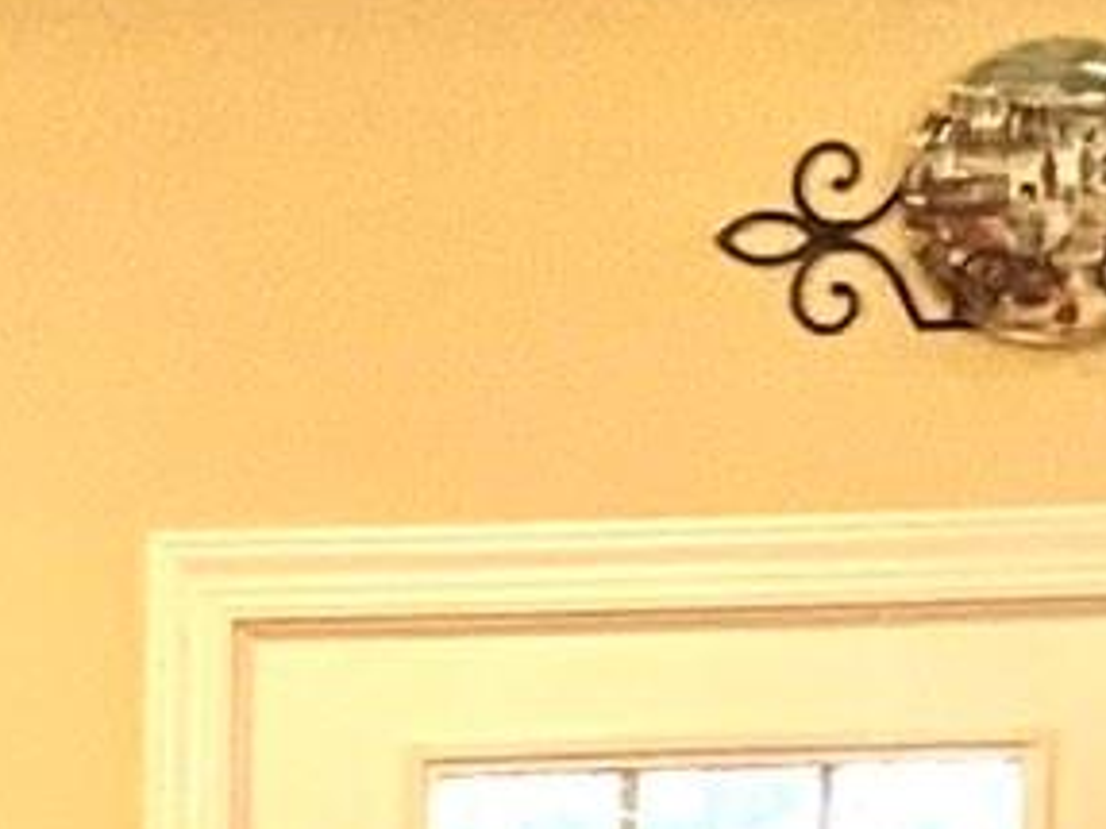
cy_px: 2302
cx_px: -574
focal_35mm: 207
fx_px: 6611
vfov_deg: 6.6
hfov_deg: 9.3
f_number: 1.8
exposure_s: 1/60
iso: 250
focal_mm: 3
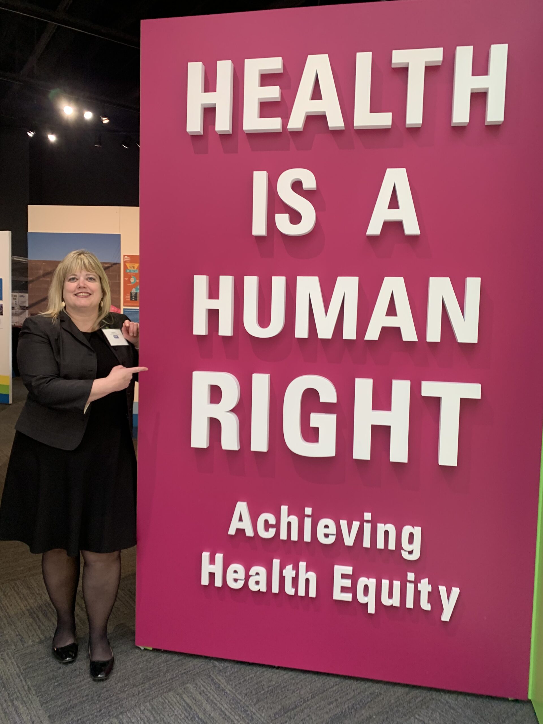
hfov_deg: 53.1
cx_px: 272
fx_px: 544
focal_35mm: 26
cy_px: 362
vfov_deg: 67.3
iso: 125
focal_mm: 4.25
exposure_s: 1/60
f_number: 1.8
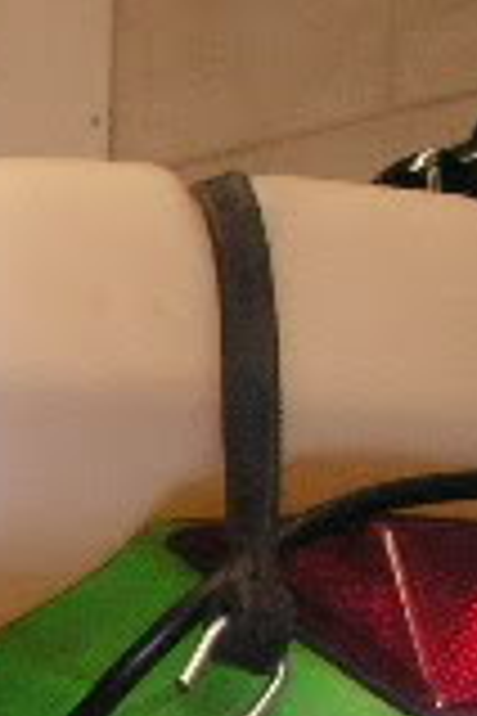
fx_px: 3160
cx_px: -423
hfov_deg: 8.3
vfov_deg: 12.4
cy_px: 1040
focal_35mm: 159
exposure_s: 1/45
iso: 160
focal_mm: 6.3
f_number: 3.3
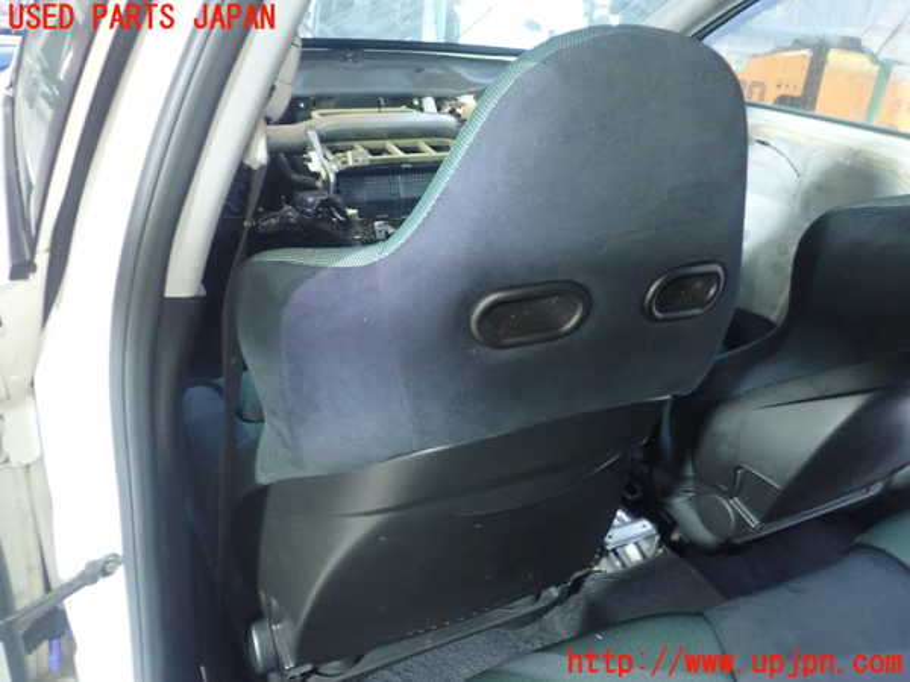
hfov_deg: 60.0
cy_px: 341
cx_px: 455
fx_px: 789
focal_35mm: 30
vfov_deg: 46.8
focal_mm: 5.5
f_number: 2.3
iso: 1000
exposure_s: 1/8
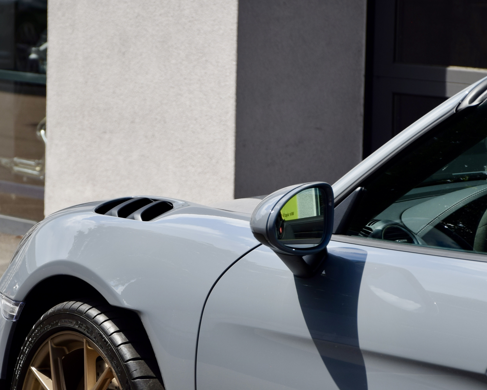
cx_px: 212
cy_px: 349
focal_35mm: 227
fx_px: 3272
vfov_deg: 6.8
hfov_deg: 8.5
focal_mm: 90
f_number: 6.3
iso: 200
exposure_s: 1/640
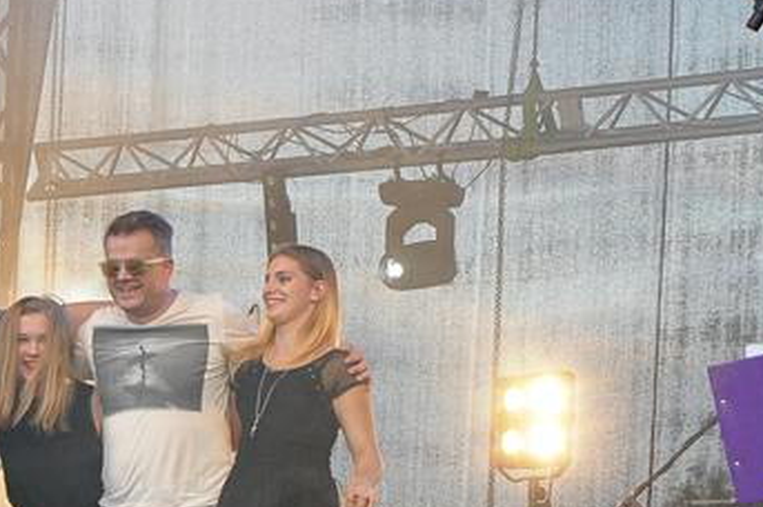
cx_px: 242
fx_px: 3938
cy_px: 384
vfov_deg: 7.4
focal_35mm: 186
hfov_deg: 11.1
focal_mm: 50
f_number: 8
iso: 1250
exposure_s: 1/250
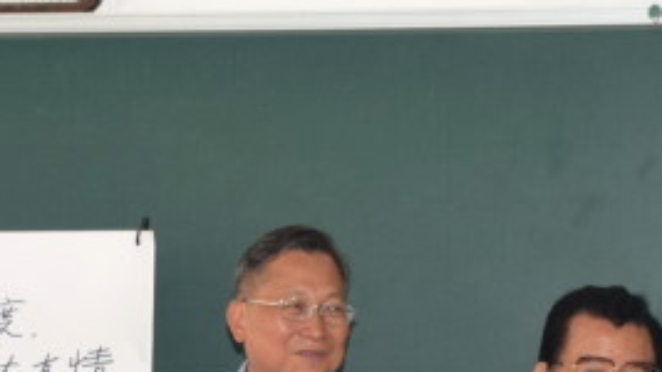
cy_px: 626
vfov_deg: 7.2
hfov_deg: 13.0
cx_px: 513
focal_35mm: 165
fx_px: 2888
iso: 800
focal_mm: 35
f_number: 5
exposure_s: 1/100
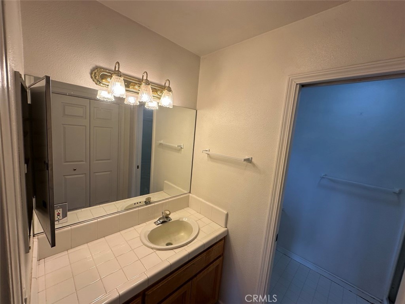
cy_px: 152
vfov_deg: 85.7
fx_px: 164
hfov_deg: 102.1
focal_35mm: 14
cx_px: 202
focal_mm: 2.22
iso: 50
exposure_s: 1/120
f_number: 2.2
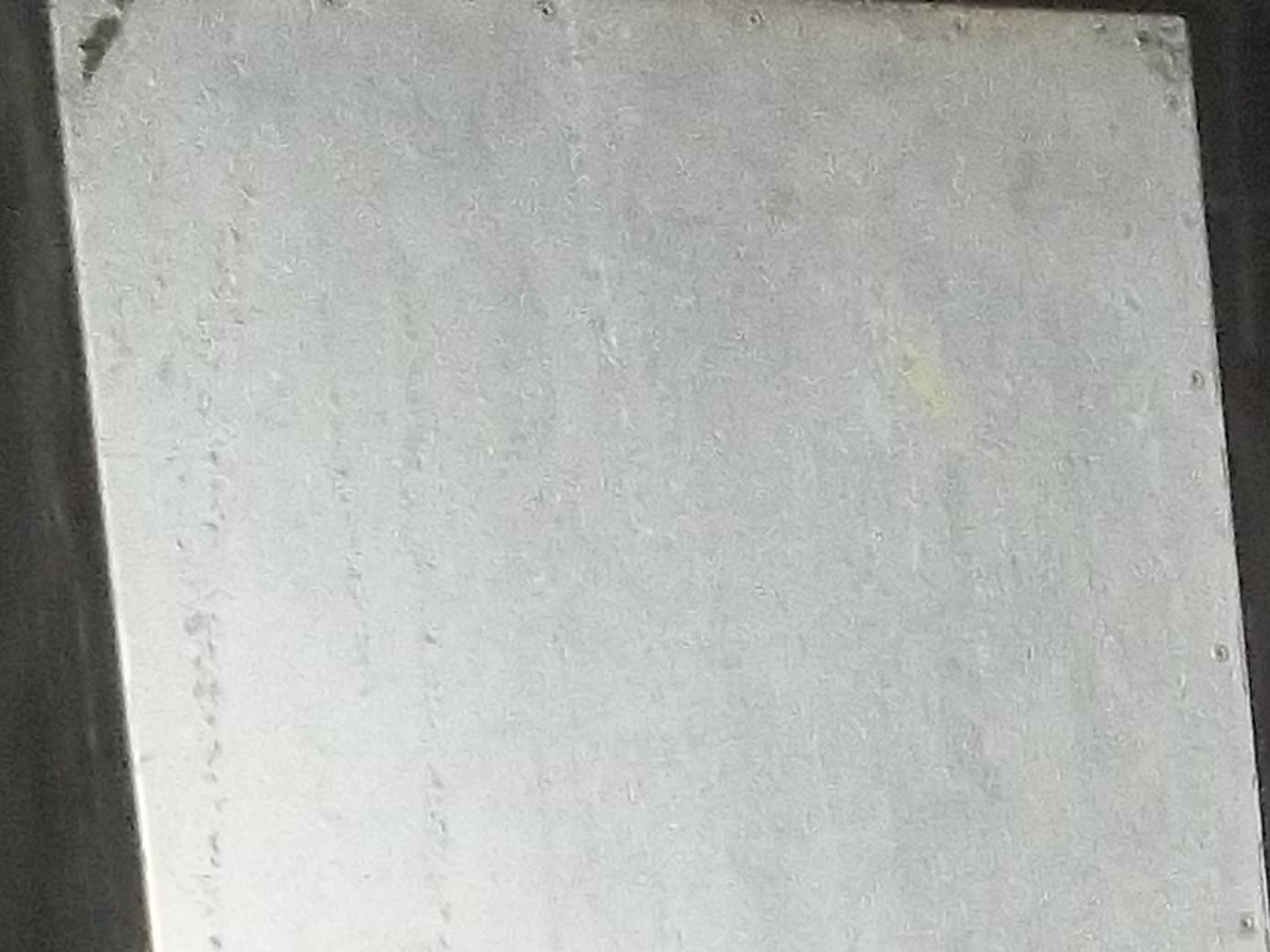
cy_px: 2194
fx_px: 6713
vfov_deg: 7.6
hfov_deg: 10.0
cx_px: 2511
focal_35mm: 183
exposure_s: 1/60
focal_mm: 6.3
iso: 360
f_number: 4.5
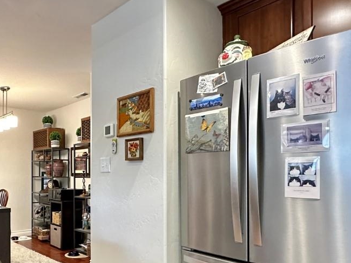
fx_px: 314
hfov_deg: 55.8
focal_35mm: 31
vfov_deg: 44.8
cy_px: 176
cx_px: 93
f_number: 2.2
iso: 640
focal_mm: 2.22
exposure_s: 1/60
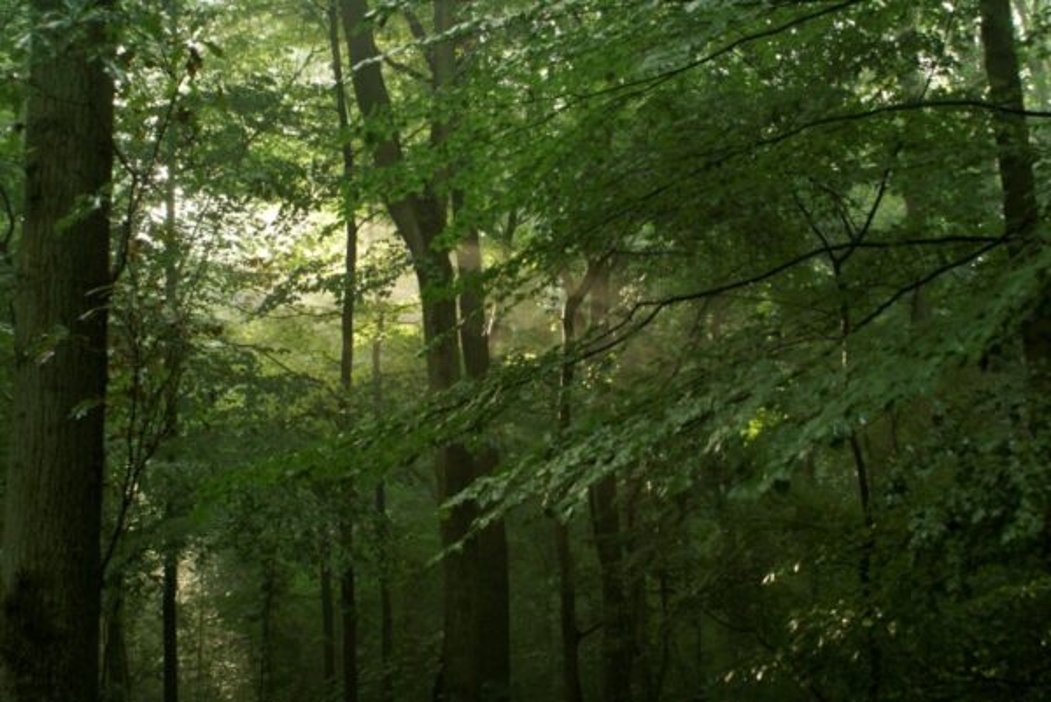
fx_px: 1227
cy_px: 351
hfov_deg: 46.4
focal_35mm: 42
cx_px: 526
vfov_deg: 31.9
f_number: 4.5
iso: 320
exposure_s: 1/50
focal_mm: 28
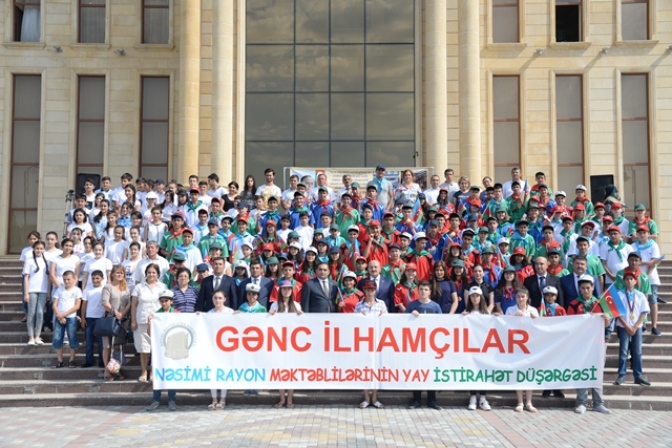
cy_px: 224
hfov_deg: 50.7
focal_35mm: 38
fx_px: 709
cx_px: 336
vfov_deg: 35.1
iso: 280
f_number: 6.3
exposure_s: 1/640
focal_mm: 38
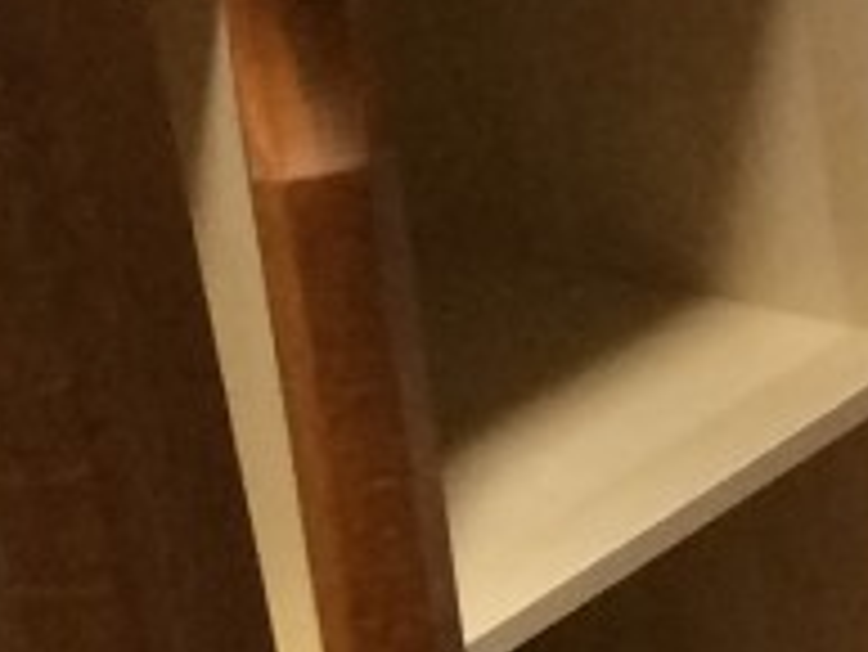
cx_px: 2420
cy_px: -76
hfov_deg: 8.1
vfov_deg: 6.8
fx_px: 5420
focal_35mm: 216
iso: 160
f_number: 2.2
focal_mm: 4.15
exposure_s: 1/33
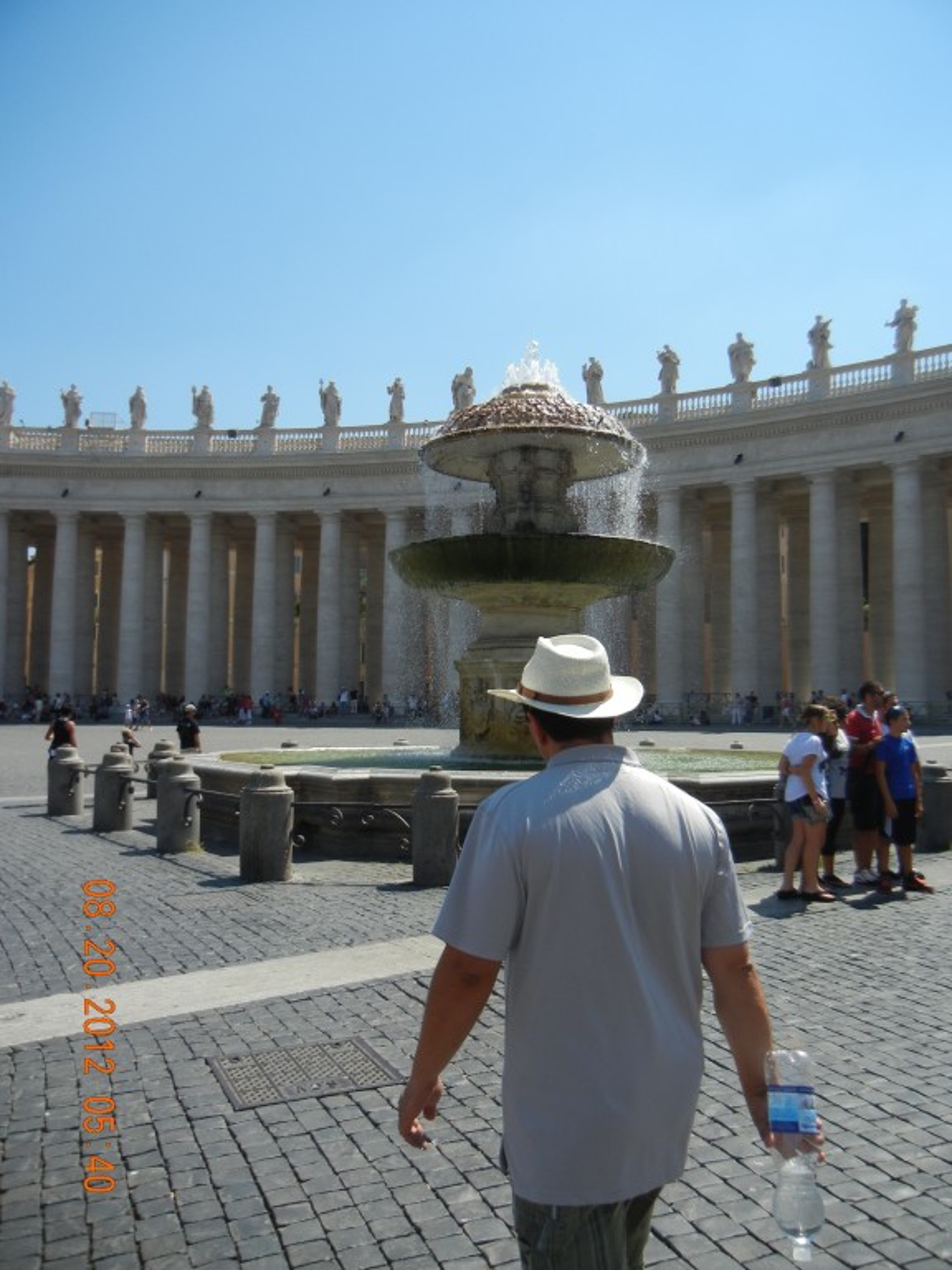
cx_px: 476
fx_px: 1100
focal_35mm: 30
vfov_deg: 60.0
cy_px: 635
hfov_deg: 46.8
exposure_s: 1/432
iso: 160
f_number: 7
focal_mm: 5.4
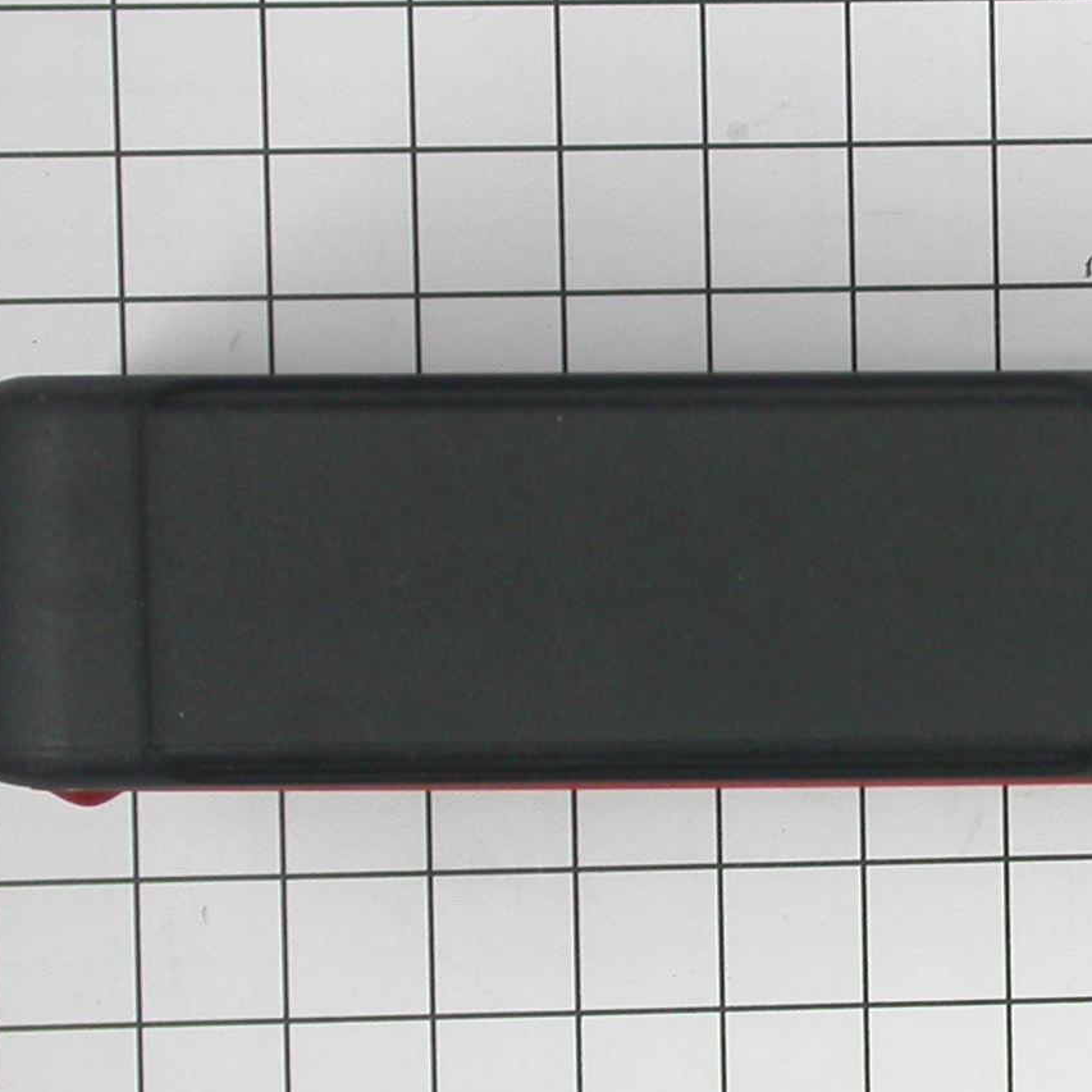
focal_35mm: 186
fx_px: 6638
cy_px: 603
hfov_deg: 9.3
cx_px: 1261
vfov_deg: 9.4
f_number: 4.5
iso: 100
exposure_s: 1/73.2
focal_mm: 16.4
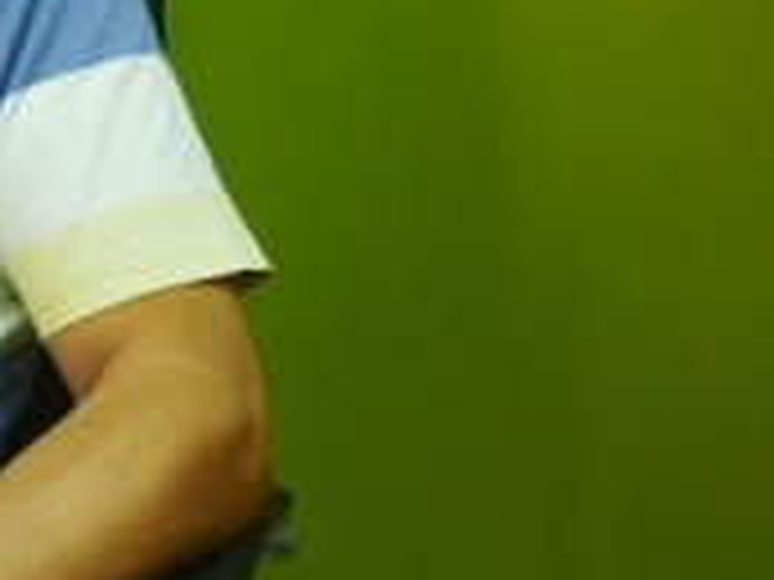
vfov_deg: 13.7
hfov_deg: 17.3
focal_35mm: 107
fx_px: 2392
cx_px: -220
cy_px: 49
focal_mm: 7.3
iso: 400
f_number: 3.7
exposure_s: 1/25
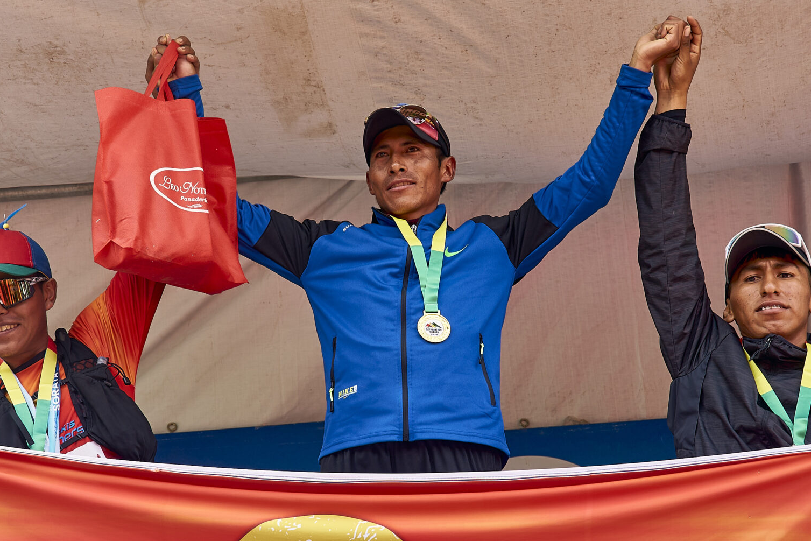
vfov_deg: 11.5
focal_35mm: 119
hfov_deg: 17.2
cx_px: 403
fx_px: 2681
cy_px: 317
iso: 160
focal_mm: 70
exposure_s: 1/80
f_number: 7.1
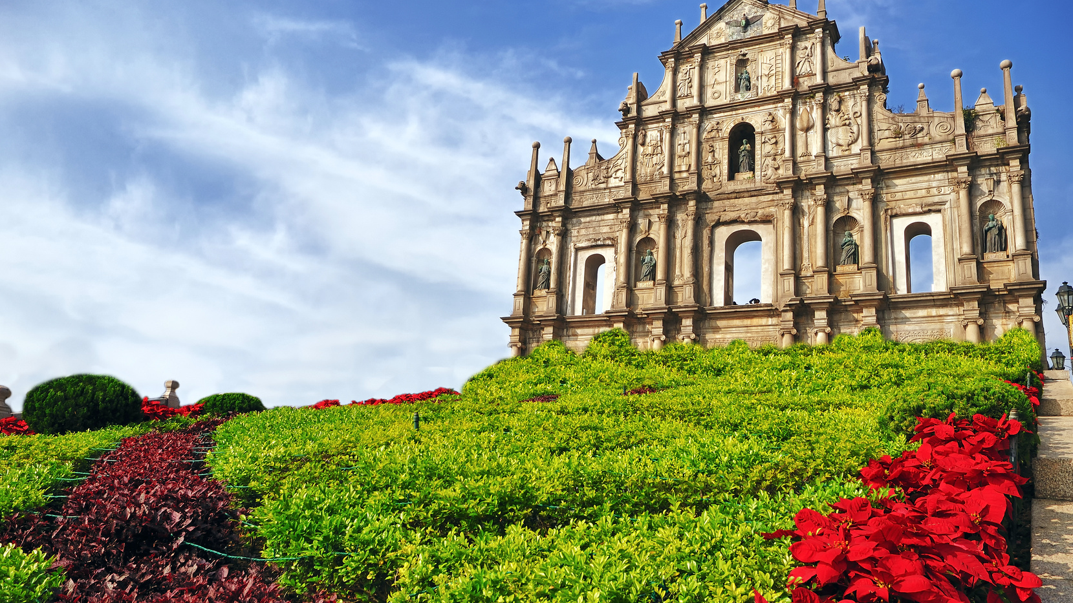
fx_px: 910
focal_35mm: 32
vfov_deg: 36.7
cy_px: 291
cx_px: 531
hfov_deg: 61.0
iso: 100
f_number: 16
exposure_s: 1/60
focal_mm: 20
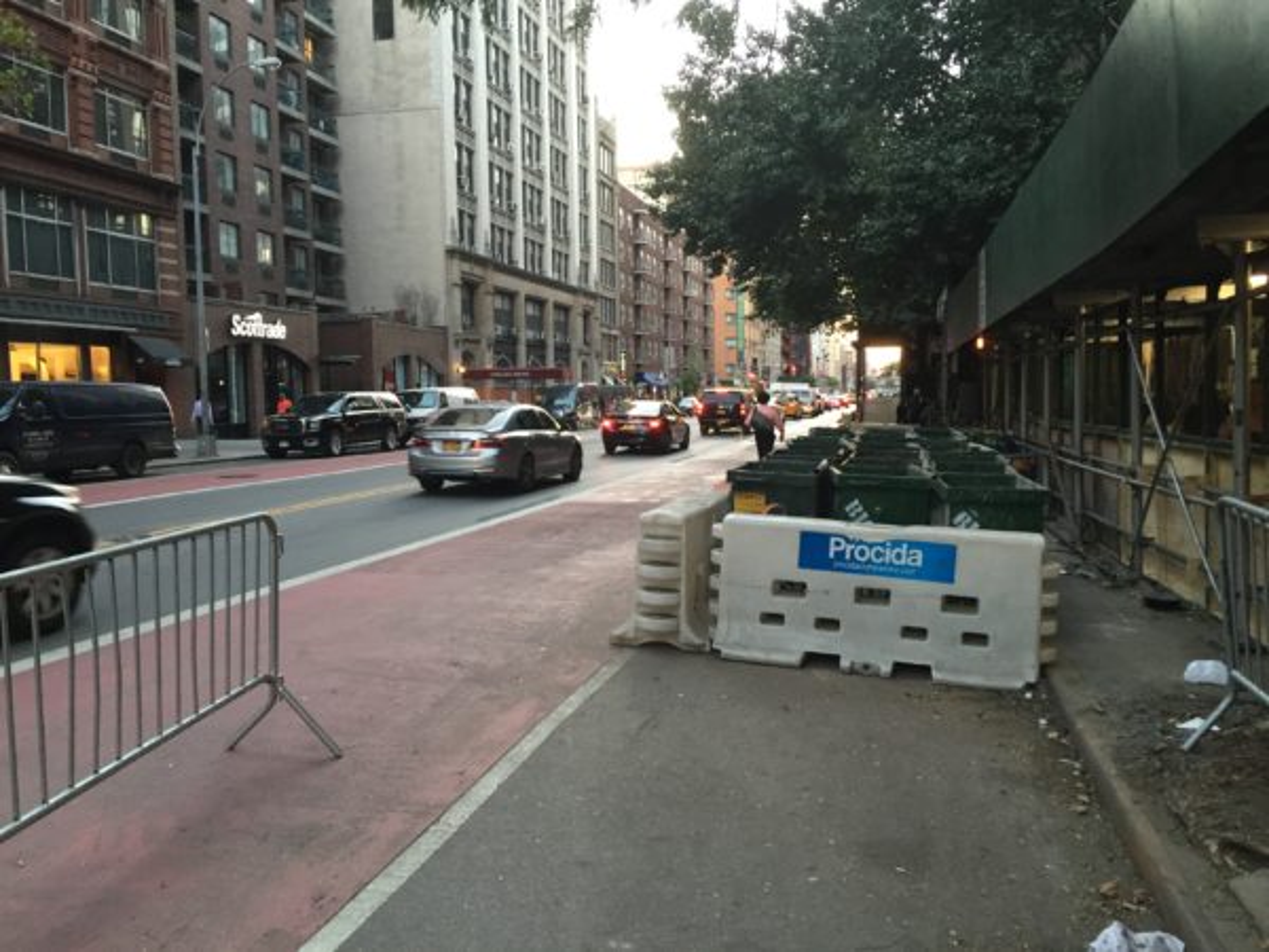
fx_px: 1063
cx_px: 634
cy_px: 476
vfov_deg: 48.2
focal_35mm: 29
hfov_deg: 61.7
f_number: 2.2
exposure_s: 1/30
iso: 100
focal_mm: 4.15
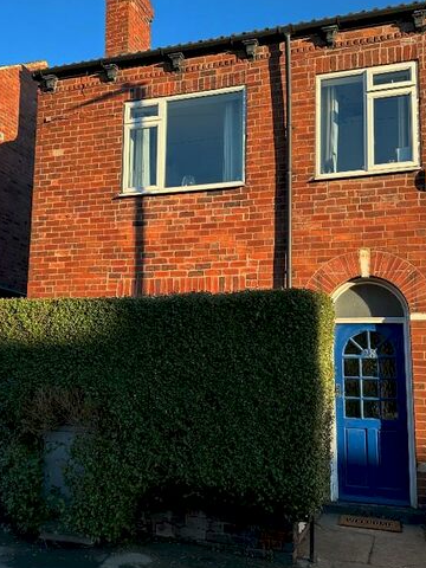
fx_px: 574
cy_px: 286
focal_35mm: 35
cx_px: 214
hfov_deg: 40.7
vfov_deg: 52.6
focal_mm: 6.86
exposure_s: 1/1412
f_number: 1.78
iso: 80
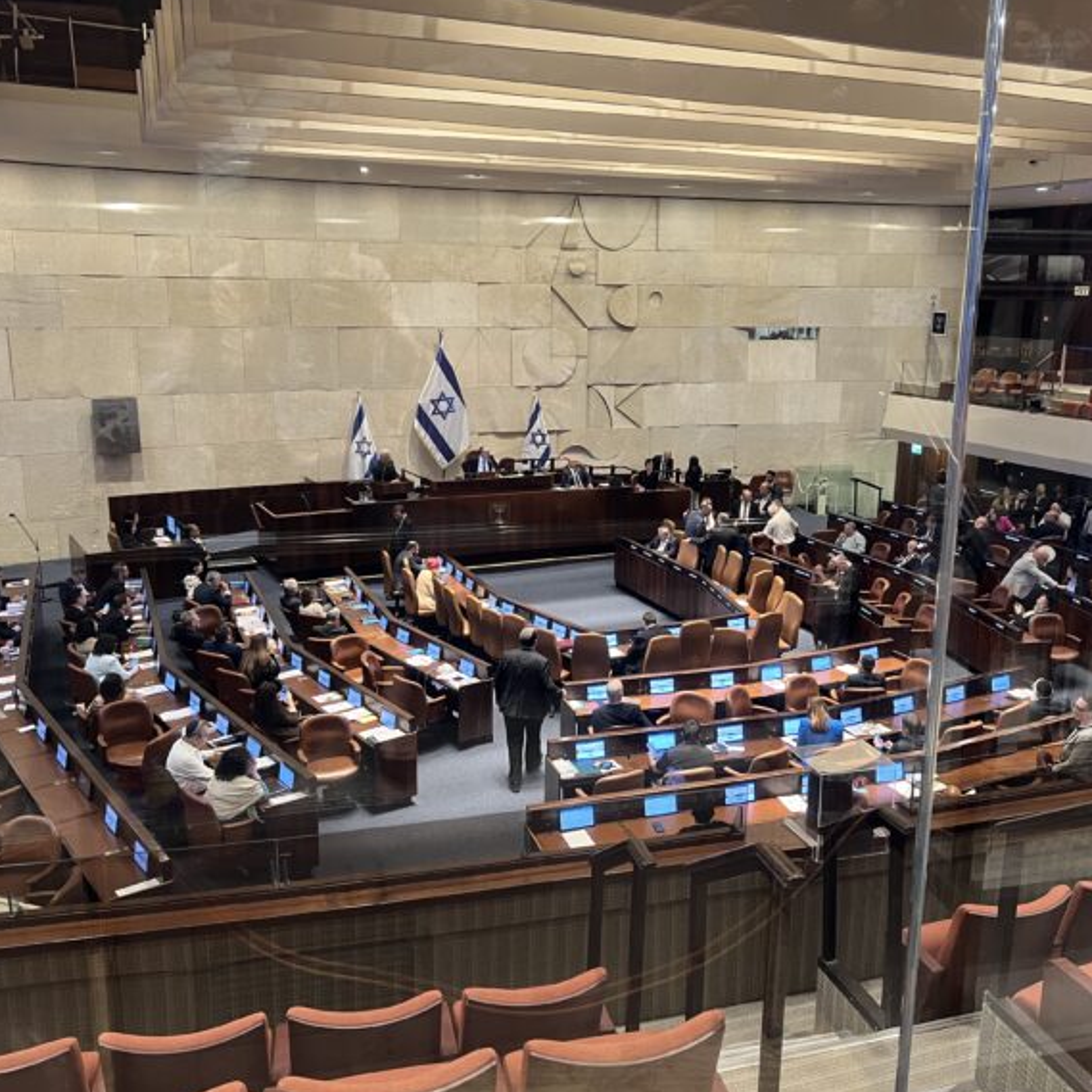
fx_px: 1106
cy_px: 547
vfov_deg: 52.5
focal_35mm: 31
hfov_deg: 52.5
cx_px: 572
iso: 250
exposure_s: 1/50
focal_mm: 5.7
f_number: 1.5
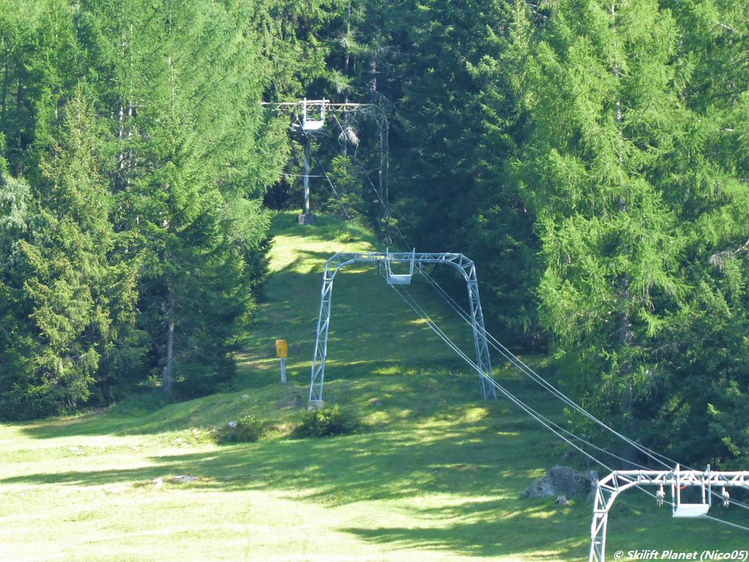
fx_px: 7746
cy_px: 281
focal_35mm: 358
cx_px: 374
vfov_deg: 4.2
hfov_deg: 5.5
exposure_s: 1/160
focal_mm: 57.7
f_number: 5.9
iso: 400
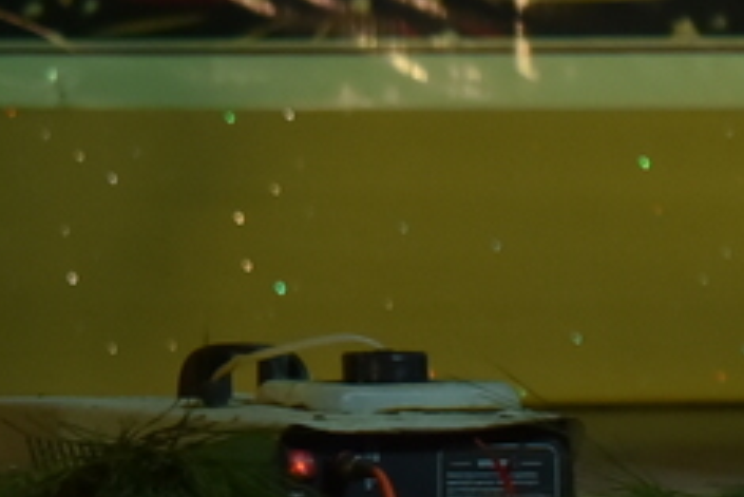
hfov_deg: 2.9
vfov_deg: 1.9
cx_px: -1431
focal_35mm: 703
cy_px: -779
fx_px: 14537
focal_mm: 110
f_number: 2.8
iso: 1600
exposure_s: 1/400
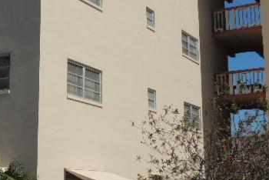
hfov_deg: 26.0
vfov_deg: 18.0
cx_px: 39
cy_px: 73
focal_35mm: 76
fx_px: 568
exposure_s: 1/1250
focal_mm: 7.1
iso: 100
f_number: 4.7
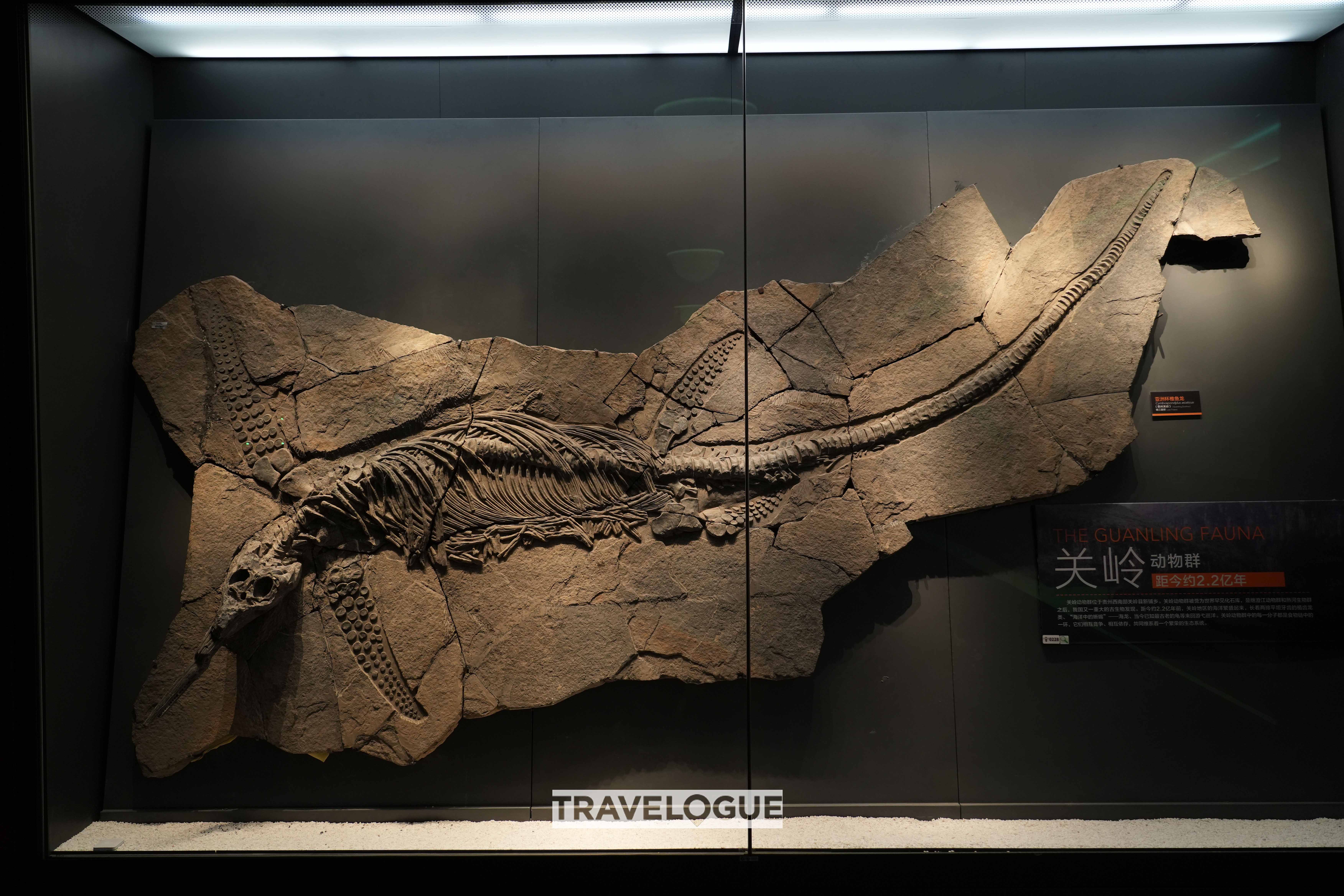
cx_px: 672
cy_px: 448
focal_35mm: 28
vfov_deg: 46.4
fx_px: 1045
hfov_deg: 65.5
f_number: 4
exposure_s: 1/30
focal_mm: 28
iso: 1250
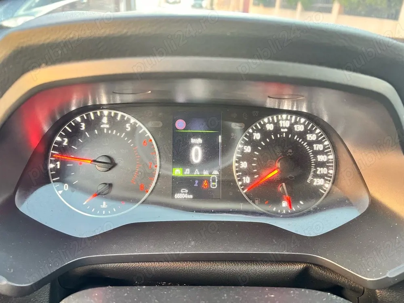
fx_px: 303
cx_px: 202
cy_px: 152
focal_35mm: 26
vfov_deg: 53.1
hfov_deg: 67.3
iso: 250
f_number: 1.5
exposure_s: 1/60
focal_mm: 5.7
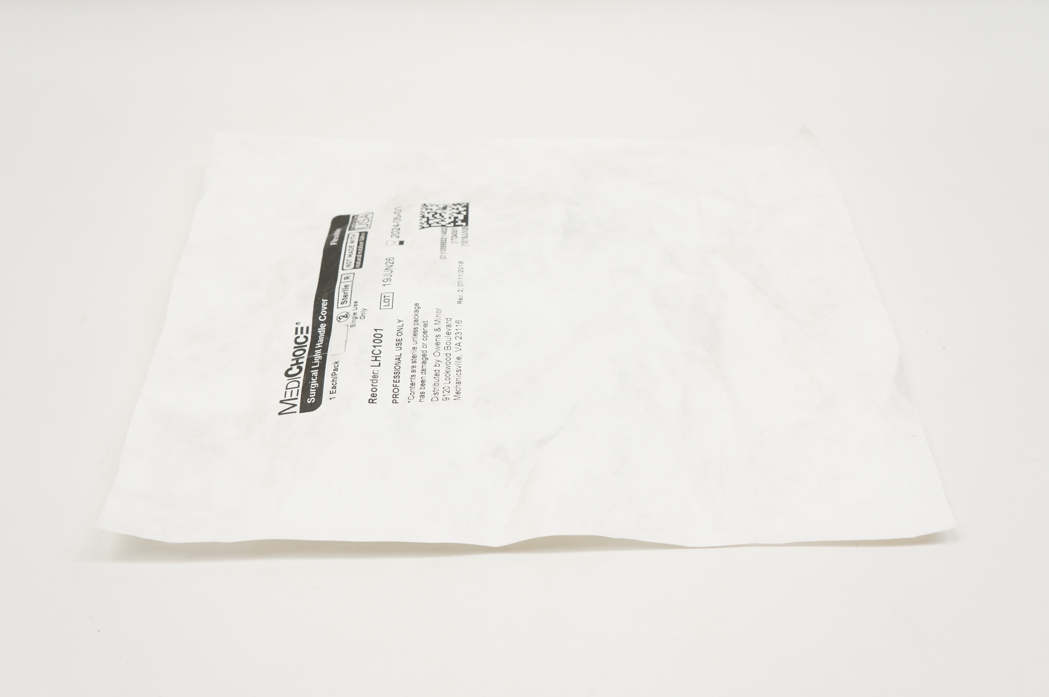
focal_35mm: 36
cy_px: 348
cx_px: 524
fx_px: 1048
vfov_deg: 36.8
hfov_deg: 53.2
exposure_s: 1/60
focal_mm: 24
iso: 400
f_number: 6.3
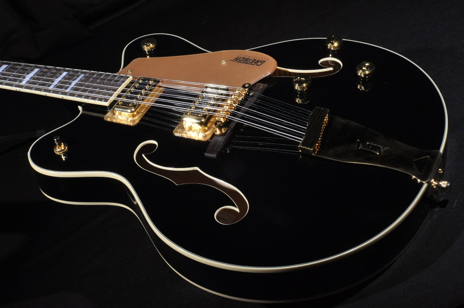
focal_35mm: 75
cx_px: 232
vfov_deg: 18.1
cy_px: 154
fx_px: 965
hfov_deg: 27.0
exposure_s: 1/160
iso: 800
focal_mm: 50
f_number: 14
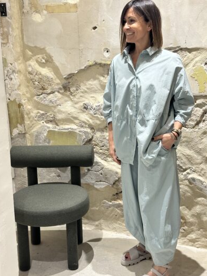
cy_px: 141
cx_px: 113
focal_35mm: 55
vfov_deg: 34.9
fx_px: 439
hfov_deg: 26.5
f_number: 1.78
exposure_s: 1/50
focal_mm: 6.86
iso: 200
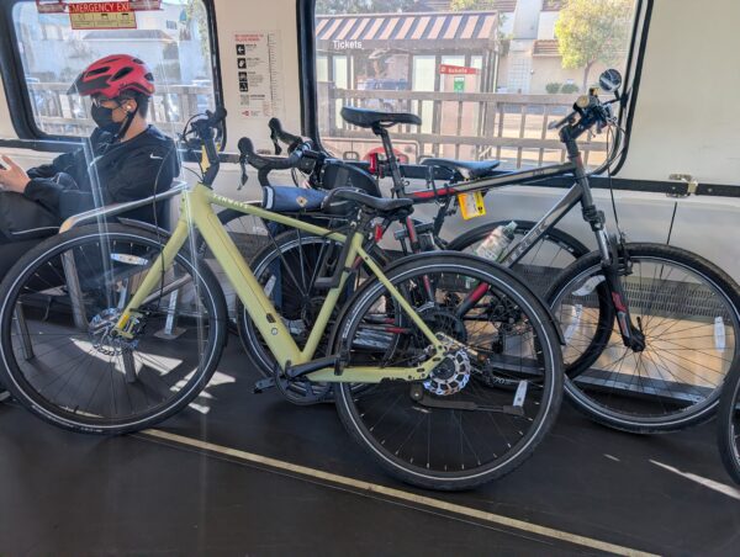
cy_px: 278
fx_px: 514
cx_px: 370
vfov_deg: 57.0
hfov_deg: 71.5
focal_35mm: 24
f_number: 1.68
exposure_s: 1/489
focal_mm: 6.9
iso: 30
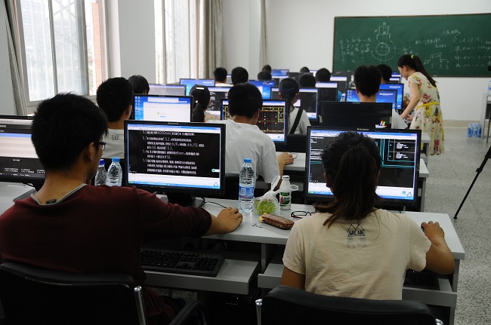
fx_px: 551
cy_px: 162
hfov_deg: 48.0
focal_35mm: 40
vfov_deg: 32.9
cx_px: 246
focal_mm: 27
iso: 360
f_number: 4
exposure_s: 1/30
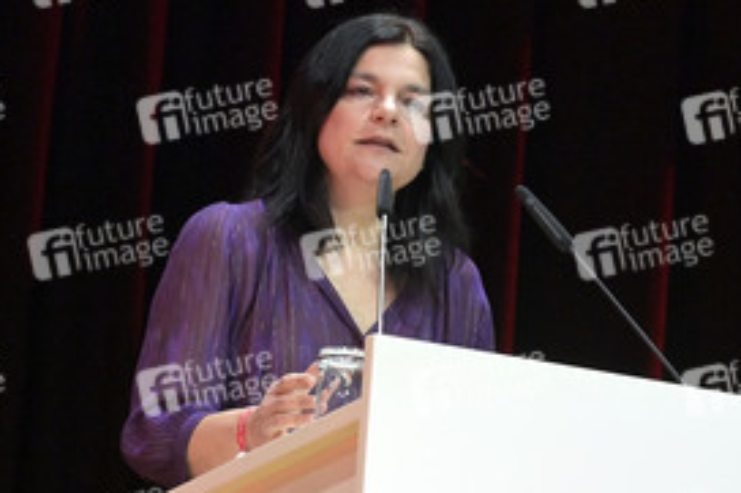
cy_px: 316
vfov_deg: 6.9
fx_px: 4093
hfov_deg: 10.3
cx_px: 407
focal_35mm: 199
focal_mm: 120
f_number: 5.6
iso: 8000
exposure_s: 1/640
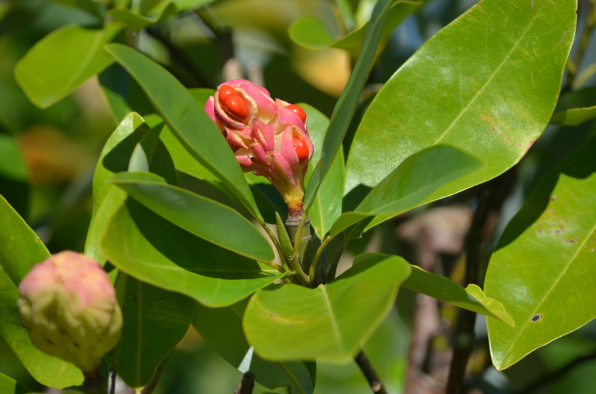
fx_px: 5947
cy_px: 197
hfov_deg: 5.7
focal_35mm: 360
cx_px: 298
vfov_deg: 3.8
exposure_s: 1/800
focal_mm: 240
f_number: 7.1
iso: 200
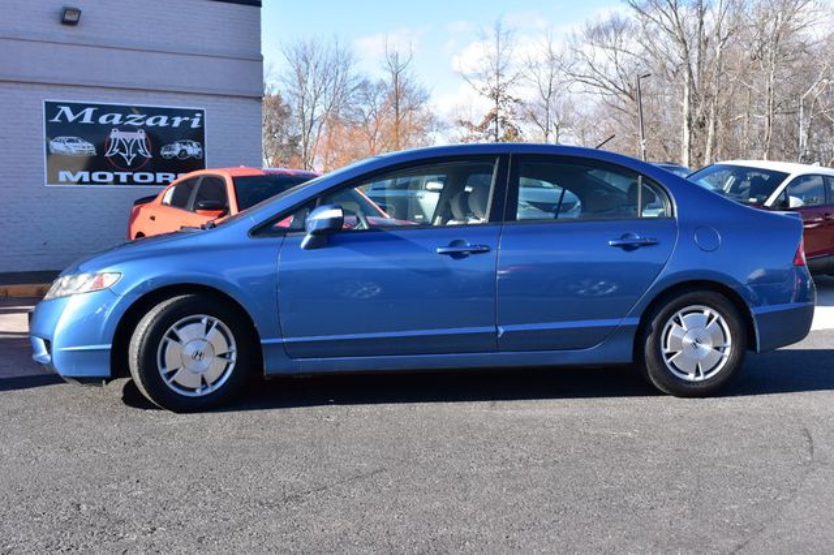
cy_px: 278
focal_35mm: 42
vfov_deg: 31.9
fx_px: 972
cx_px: 417
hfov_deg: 46.4
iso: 400
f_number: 10
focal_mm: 28
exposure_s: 1/320
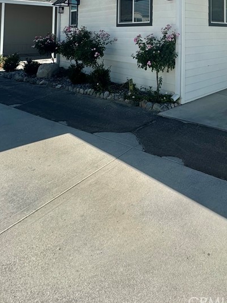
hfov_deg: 47.7
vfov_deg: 54.7
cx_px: 190
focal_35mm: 27
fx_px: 236
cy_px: 18
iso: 50
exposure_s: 1/1600
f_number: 2.2
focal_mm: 2.22
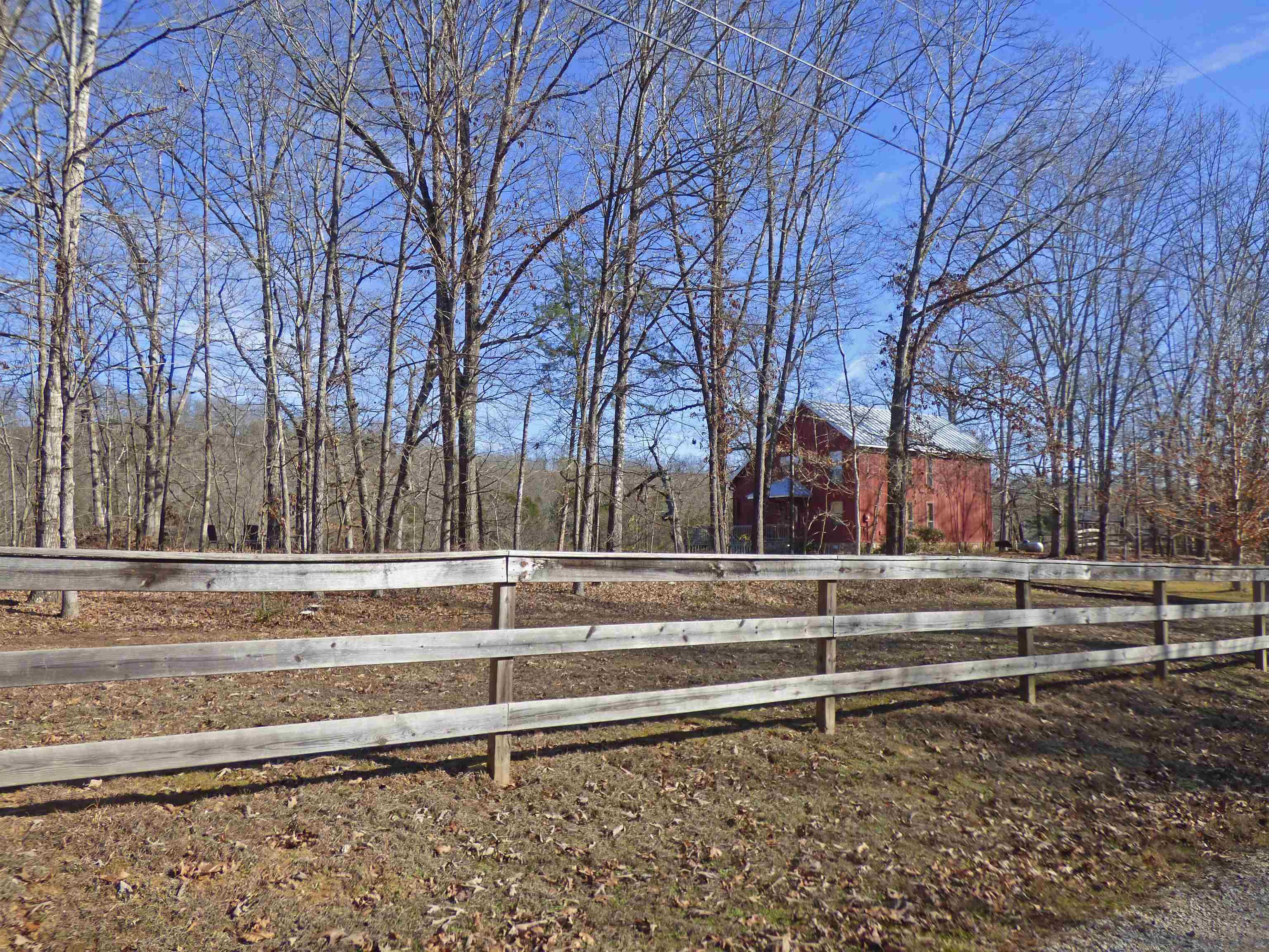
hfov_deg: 69.4
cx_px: 634
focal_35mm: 25
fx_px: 916
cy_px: 476
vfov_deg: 54.9
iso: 100
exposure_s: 1/800
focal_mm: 4.42
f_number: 3
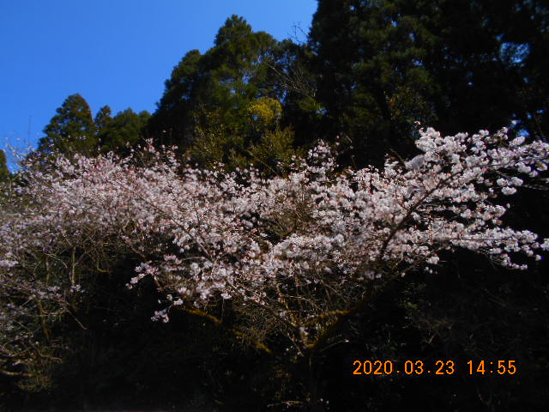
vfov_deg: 53.1
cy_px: 206
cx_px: 274
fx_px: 412
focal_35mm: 26
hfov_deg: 67.3
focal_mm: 4.6
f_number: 3.2
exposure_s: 1/1250
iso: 80
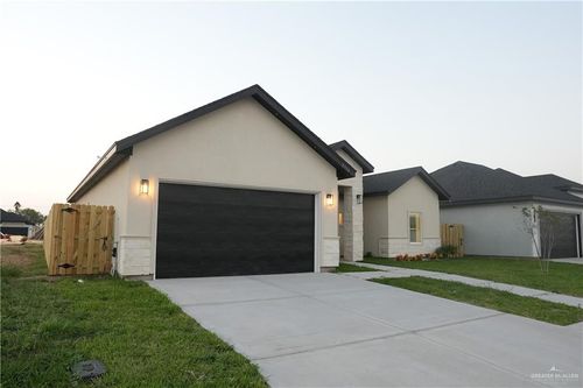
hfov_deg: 73.8
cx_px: 292
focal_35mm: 24
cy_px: 194
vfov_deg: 53.1
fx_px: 389
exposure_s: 1/320
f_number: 4.5
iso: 2500
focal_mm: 16
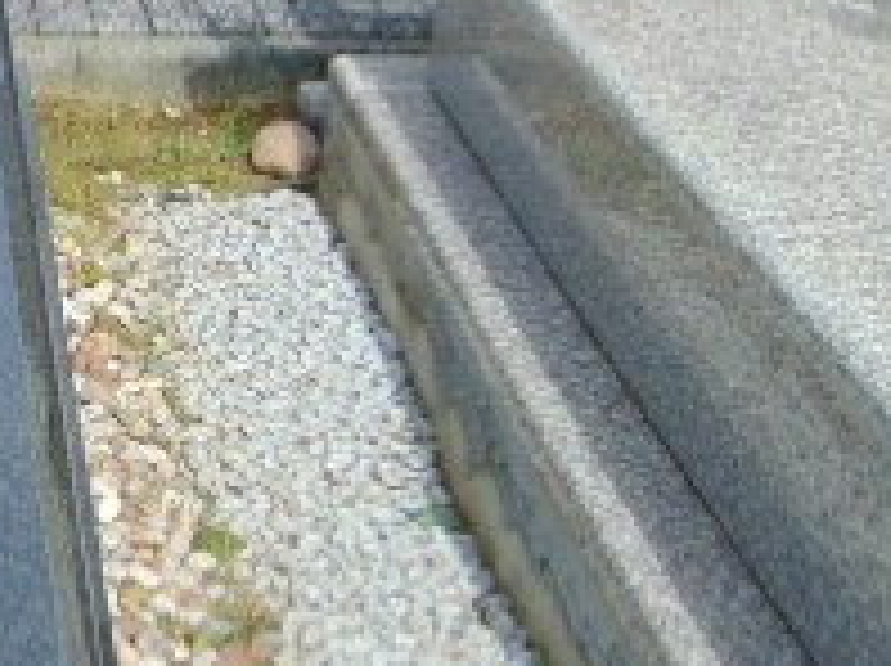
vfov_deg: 17.9
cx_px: -513
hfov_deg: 20.1
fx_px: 2082
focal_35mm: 81
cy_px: 86
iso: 80
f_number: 3
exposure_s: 1/800
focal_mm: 4.5
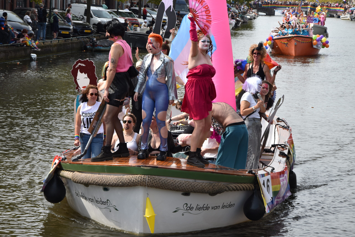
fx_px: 1183
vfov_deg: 11.4
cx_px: 178
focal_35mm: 120
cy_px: 118
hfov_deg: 17.1
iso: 200
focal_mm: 80
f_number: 9
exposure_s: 1/320
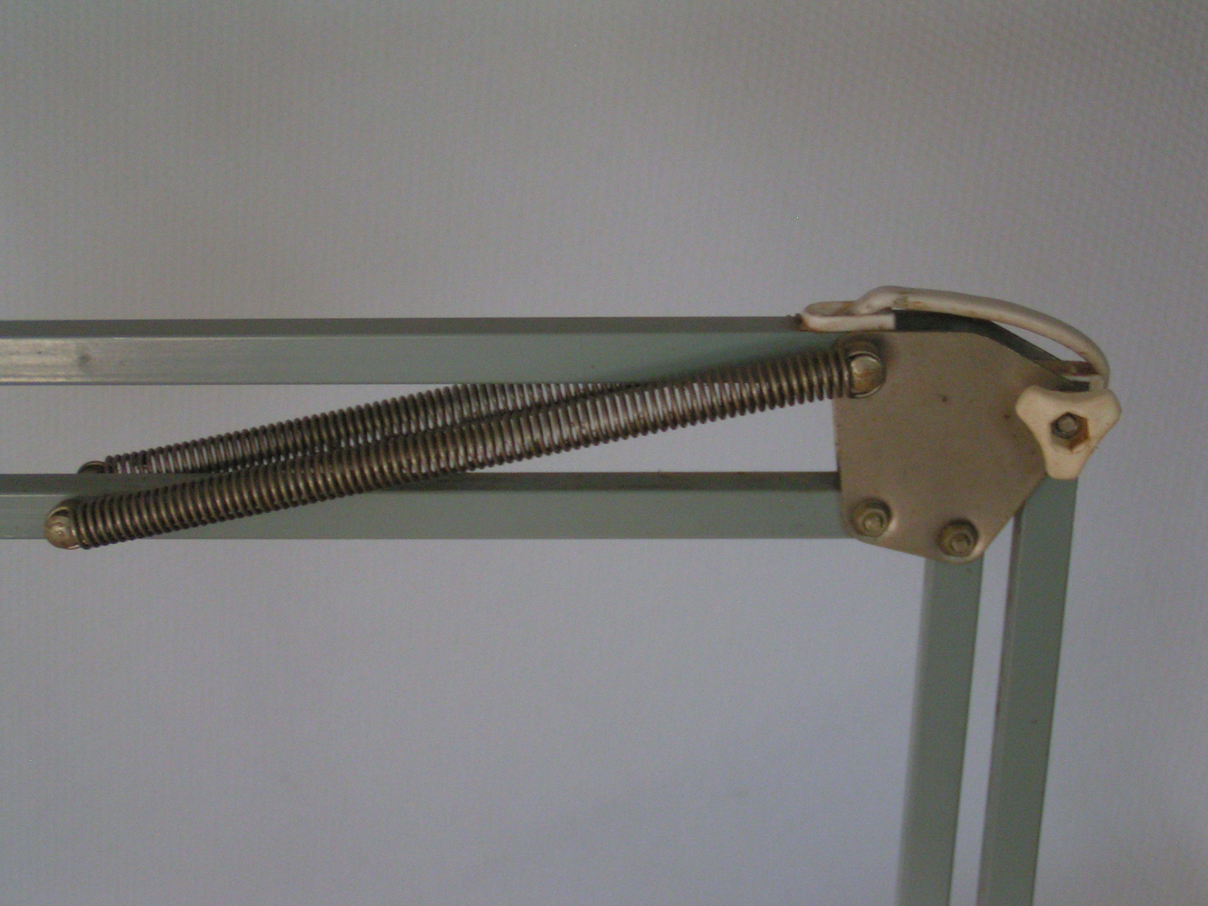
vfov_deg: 23.3
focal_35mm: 63
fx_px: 2199
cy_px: 453
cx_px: 604
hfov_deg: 30.7
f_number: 3.2
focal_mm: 9.7
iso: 200
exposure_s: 1/50
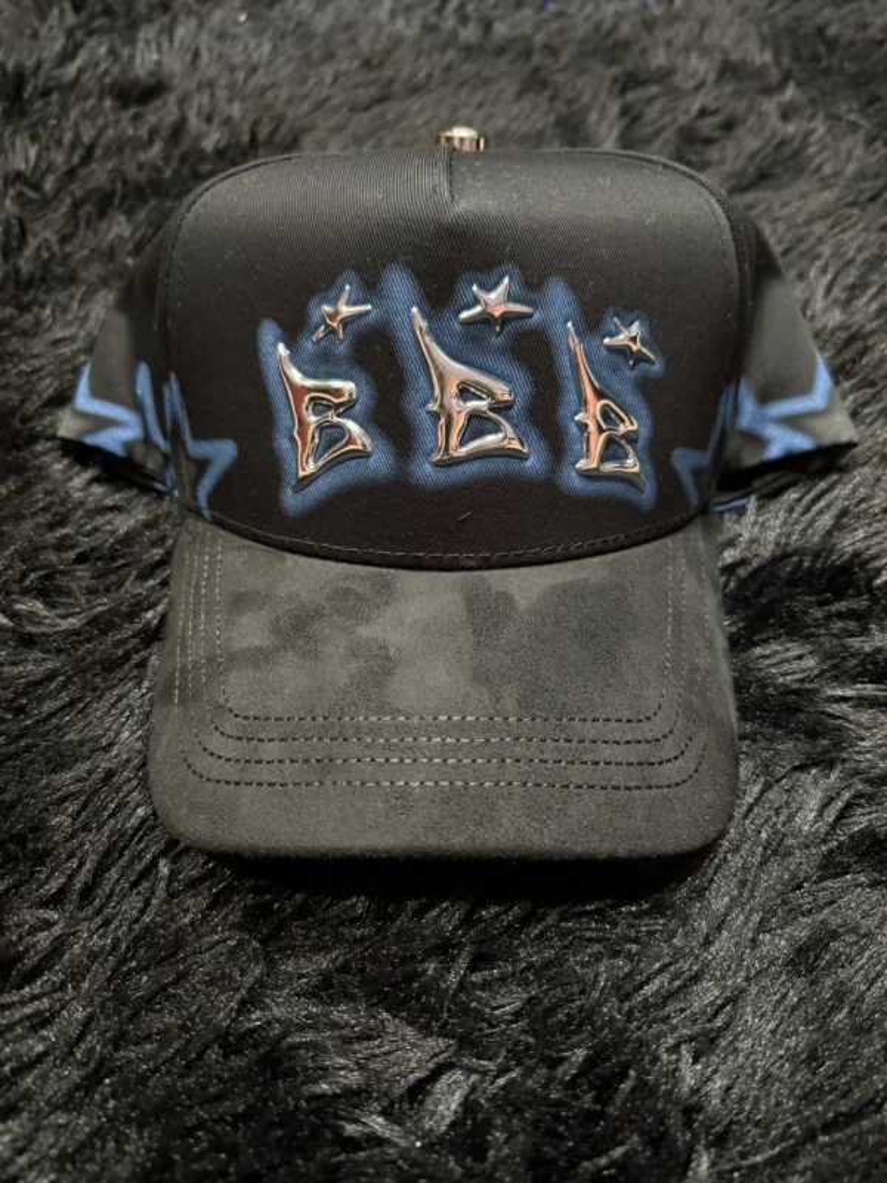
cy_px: 592
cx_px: 444
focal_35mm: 24
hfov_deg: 56.8
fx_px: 820
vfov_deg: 71.6
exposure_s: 1/29
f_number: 1.78
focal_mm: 6.76
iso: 1600
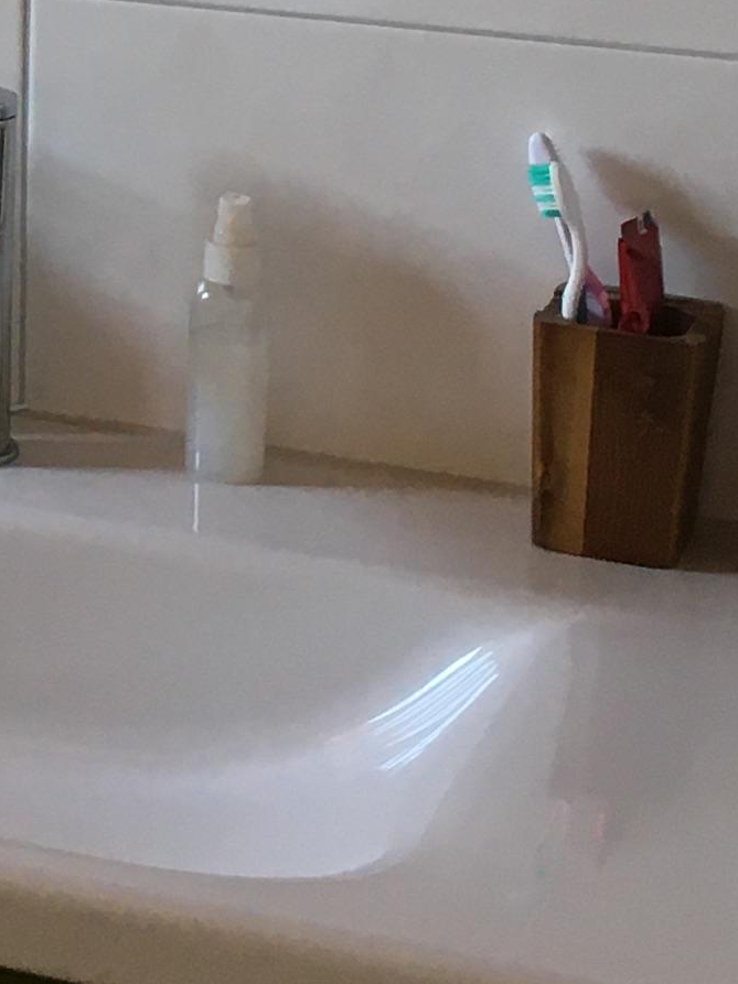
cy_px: -41
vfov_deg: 14.8
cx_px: -629
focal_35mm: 131
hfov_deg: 10.6
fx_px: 3726
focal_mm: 4.15
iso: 32
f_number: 2.2
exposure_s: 1/33
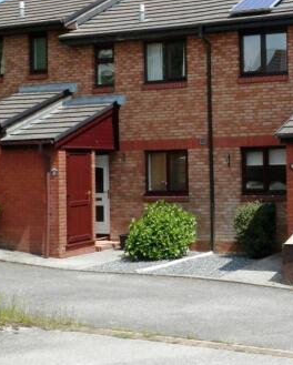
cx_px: 311
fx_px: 617
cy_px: 139
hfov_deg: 25.1
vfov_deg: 32.8
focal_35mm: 57
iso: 80
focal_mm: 6
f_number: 3.4
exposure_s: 1/500
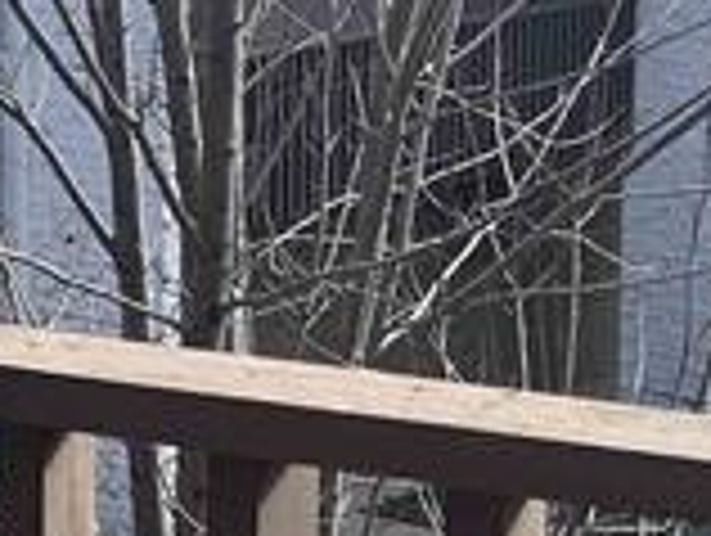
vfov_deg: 8.8
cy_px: 99
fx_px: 3456
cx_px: -774
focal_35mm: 168
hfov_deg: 10.6
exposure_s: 1/2101
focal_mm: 5.1
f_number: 1.6
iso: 50
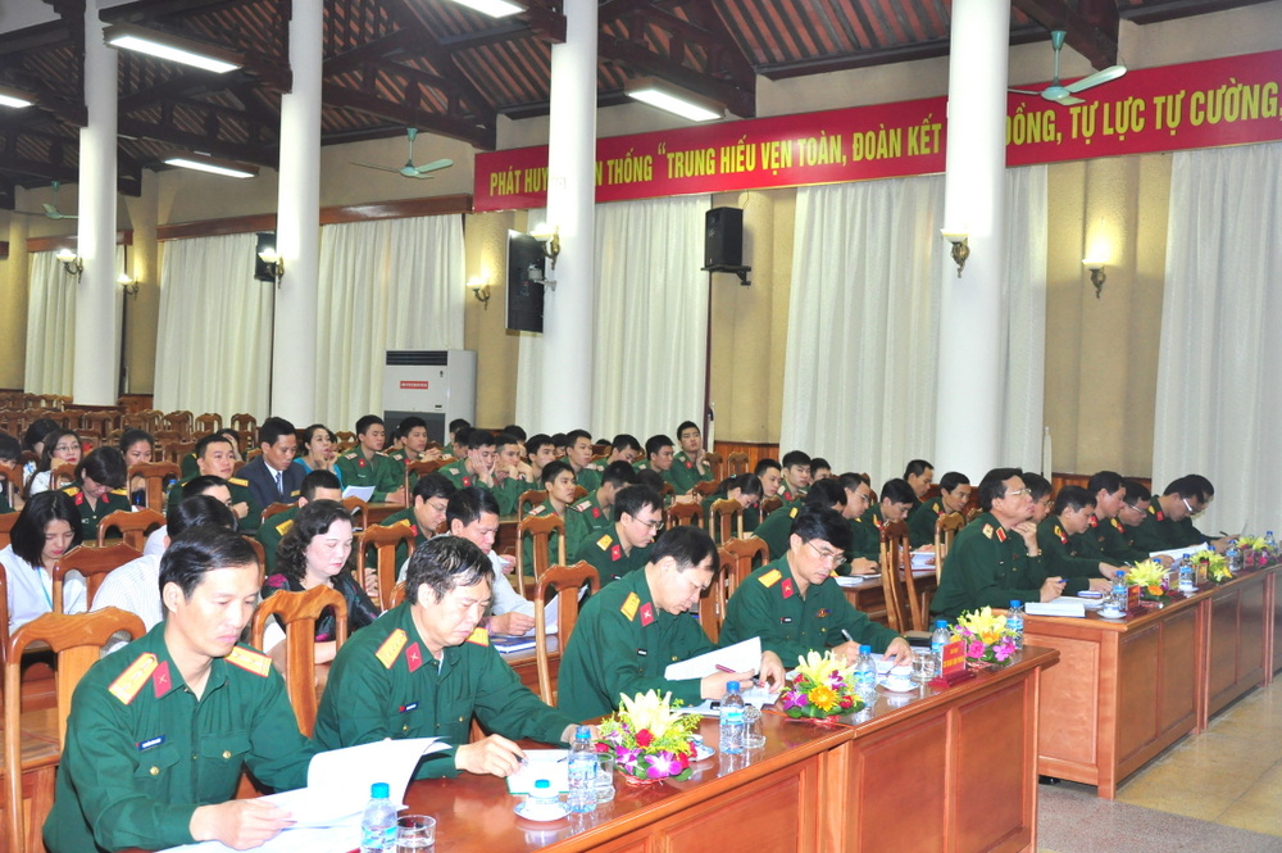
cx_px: 641
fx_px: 1334
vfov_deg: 35.4
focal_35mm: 38
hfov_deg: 51.3
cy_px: 426
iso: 800
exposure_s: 1/40
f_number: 6.3
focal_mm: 25
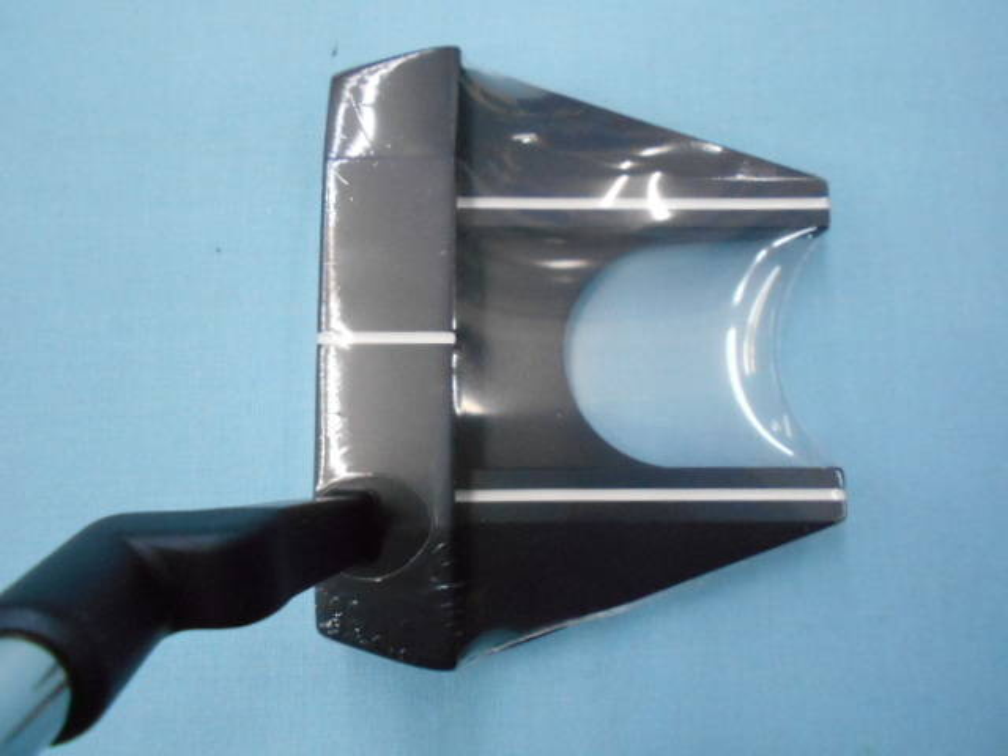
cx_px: 504
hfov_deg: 67.3
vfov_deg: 53.1
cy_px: 378
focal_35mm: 26
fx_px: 757
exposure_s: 1/160
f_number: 3.2
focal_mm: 4.6
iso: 800
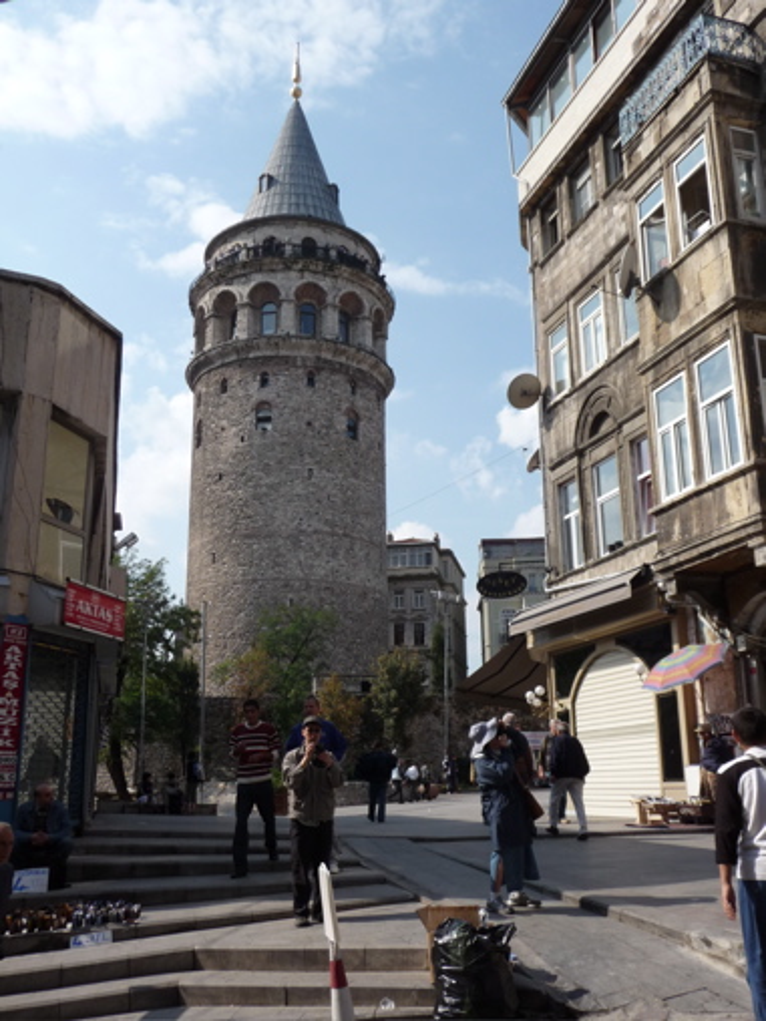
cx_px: 383
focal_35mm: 34
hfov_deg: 41.8
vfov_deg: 54.0
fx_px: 1003
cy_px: 510
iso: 100
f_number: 3.6
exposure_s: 1/1000
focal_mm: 5.6
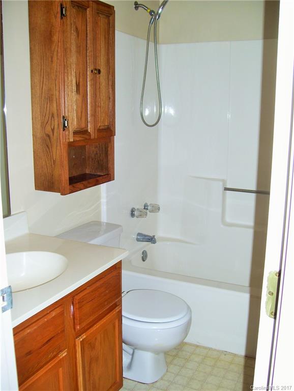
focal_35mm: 36
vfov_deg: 51.3
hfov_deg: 39.7
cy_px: 196
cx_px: 147
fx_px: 407
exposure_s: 1/60
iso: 80
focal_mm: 6
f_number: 2.7
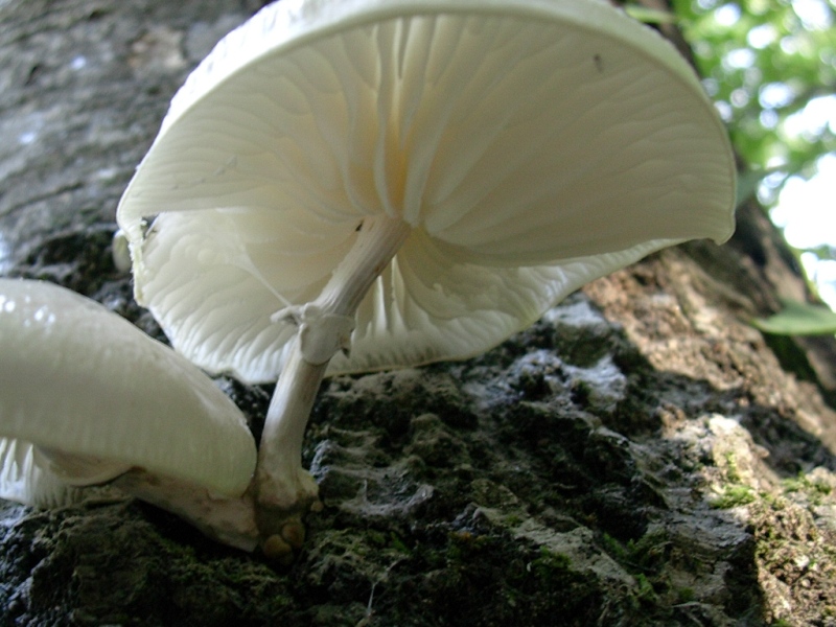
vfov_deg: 32.2
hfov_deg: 42.1
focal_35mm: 45
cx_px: 418
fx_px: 1087
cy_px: 314
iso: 70
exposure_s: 1/8
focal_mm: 6.7
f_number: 2.9
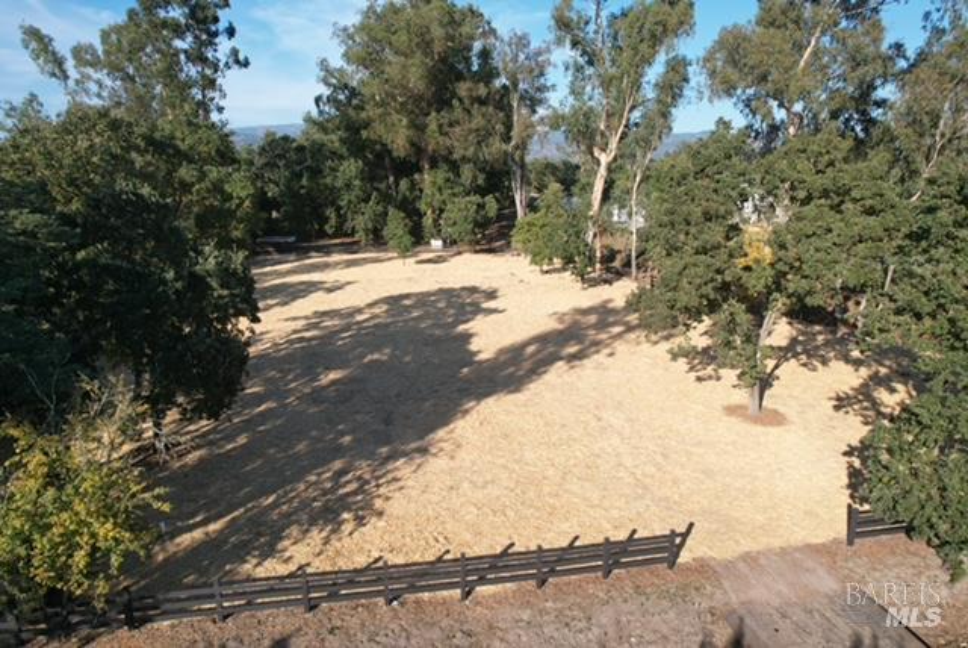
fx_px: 592
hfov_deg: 78.5
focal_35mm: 22
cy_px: 324
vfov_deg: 57.3
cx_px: 484
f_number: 2.8
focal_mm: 8.38
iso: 100
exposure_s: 1/1250
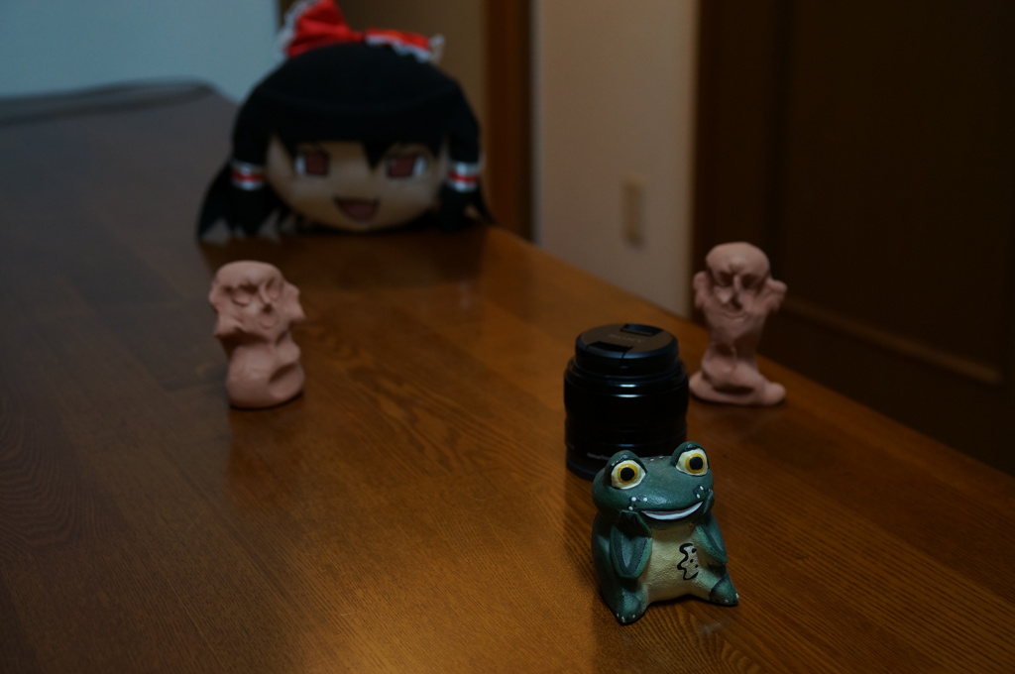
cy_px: 337
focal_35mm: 51
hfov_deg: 38.9
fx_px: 1436
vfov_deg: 26.4
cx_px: 508
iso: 400
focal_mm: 34
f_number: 4
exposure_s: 1/20
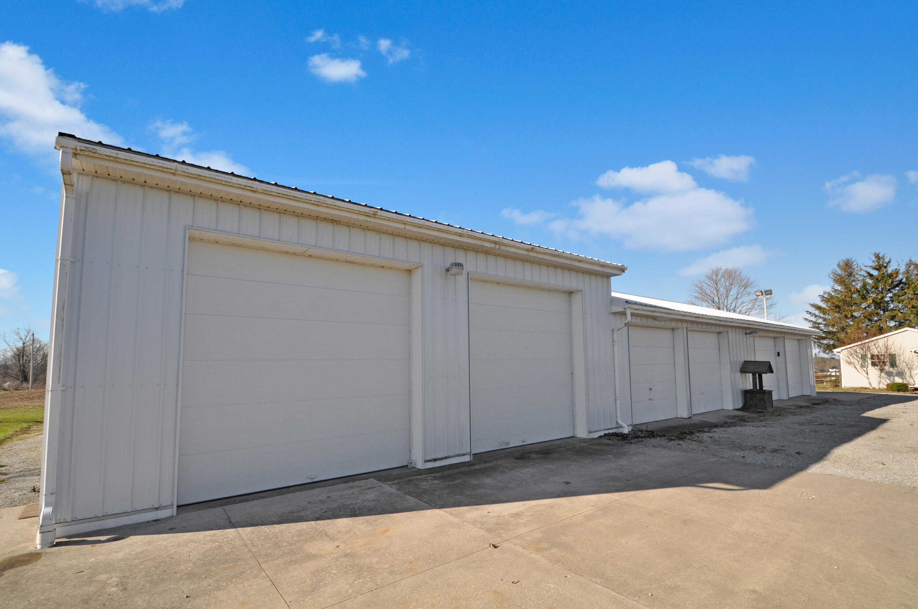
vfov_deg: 71.9
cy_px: 304
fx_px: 420
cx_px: 459
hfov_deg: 95.1
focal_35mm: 16
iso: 200
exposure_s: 1/320
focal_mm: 11
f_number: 9
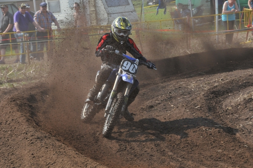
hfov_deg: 13.1
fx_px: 1105
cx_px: 126
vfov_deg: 8.7
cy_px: 84
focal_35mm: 158
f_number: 14
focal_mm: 105
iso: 800
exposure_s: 1/800
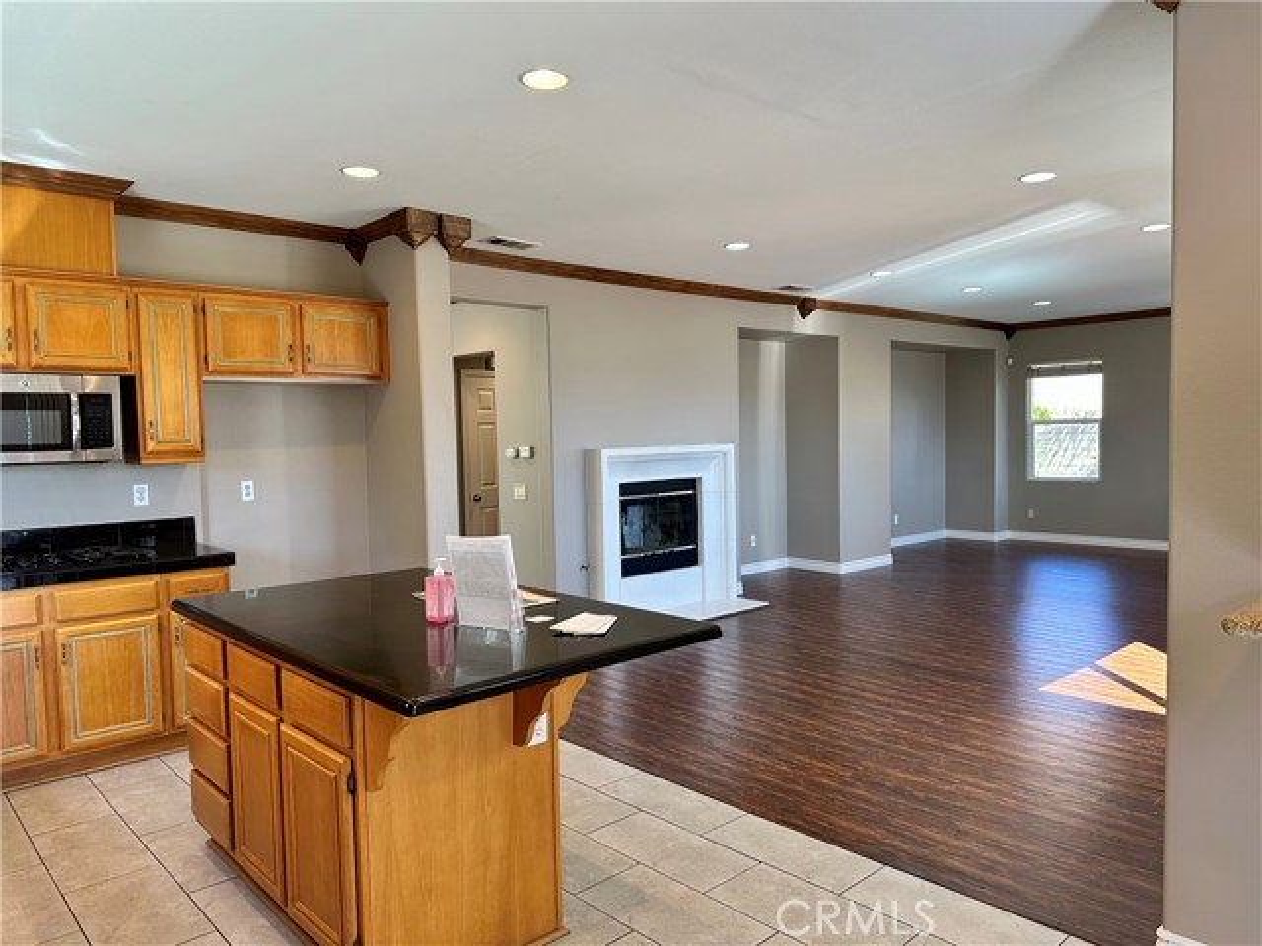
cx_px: 631
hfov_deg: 71.6
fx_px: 875
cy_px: 473
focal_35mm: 24
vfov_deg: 56.8
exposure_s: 1/127
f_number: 1.78
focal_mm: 6.86
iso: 100
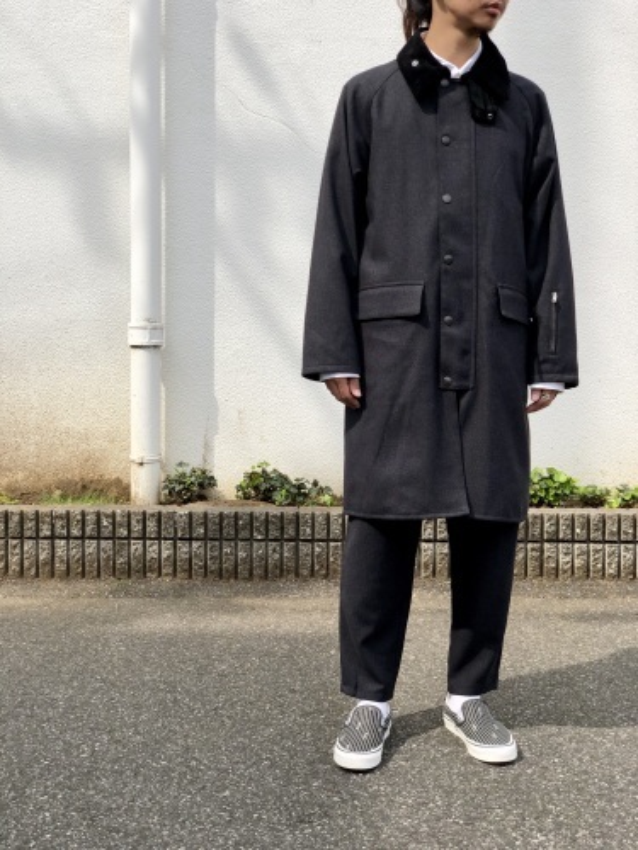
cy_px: 425
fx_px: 1278
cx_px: 319
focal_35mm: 52
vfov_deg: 36.8
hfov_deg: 28.0
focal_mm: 6
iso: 16
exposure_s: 1/685
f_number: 2.4
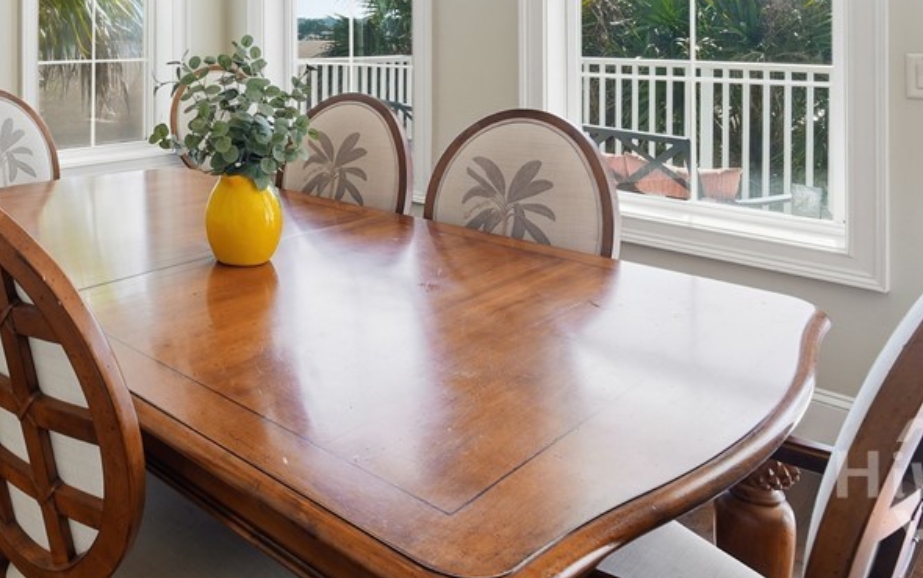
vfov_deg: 38.1
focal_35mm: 30
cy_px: 25
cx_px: 190
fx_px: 755
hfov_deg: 58.3
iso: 320
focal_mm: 16
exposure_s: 1/250
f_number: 9
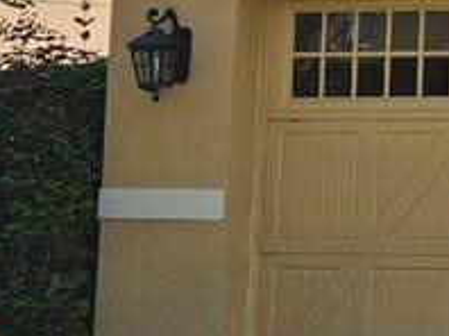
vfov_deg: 12.2
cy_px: -57
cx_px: 1066
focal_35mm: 119
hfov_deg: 12.9
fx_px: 1542
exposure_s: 1/1399
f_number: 1.8
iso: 25
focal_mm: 5.4
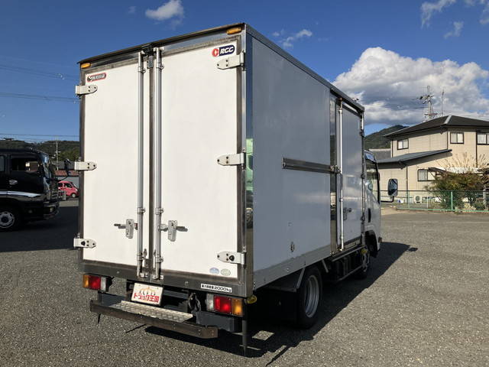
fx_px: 396
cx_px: 244
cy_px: 184
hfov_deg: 63.4
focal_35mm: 28
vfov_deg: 49.7
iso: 32
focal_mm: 3.99
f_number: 1.8
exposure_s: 1/6098
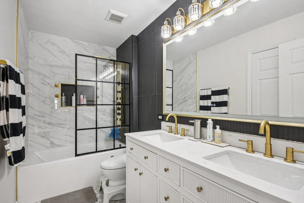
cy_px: 102
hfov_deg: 92.4
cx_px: 152
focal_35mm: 17
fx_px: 146
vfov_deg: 69.7
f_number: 8
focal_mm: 11.5
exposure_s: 1/20
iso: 400
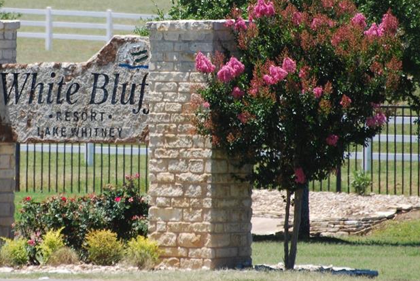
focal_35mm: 746
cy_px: 66
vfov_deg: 1.8
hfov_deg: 2.8
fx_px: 8709
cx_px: 92
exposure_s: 1/500
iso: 200
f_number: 5.6
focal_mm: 300
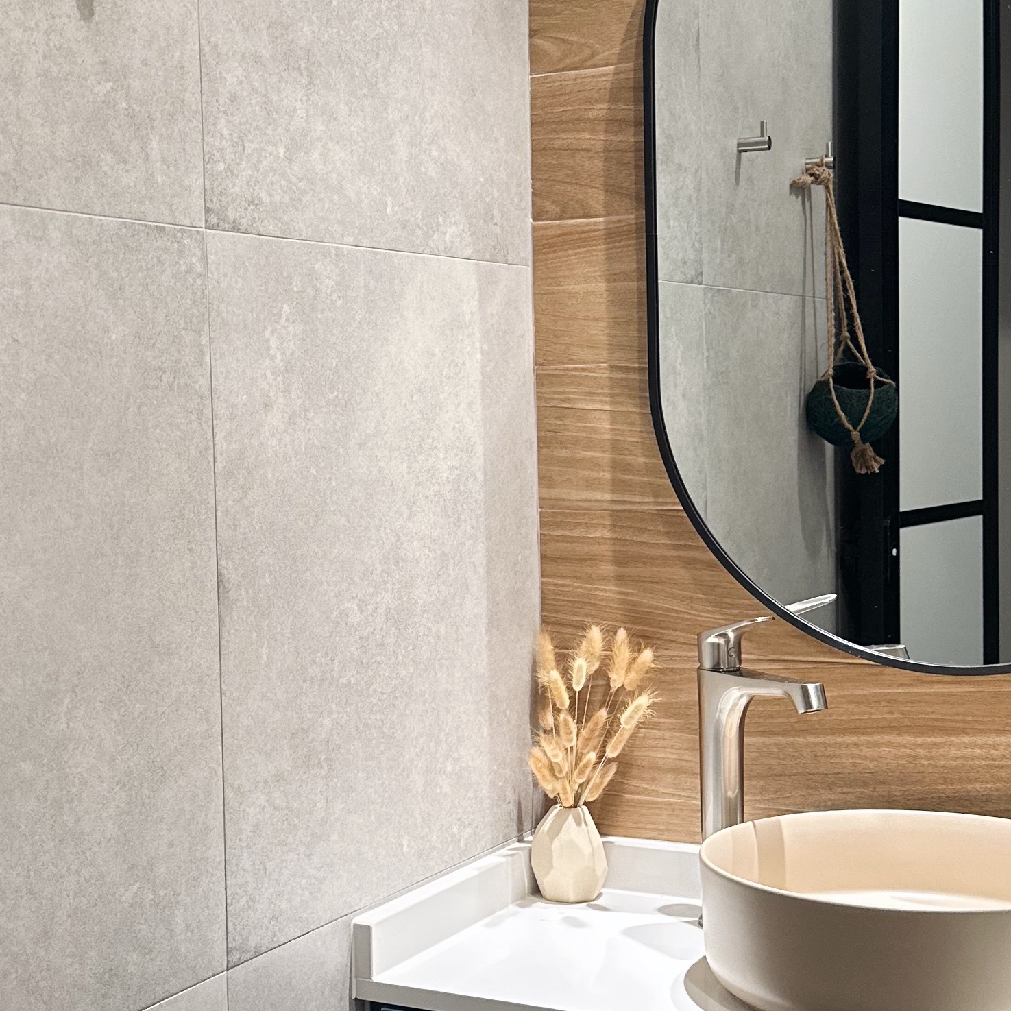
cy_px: 518
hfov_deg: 29.5
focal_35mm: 58
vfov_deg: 29.6
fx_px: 1916
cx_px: 433
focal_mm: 6.86
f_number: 1.78
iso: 200
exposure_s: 1/100
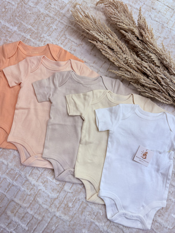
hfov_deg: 56.8
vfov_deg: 71.6
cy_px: 116
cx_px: 88
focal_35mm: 24
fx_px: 162
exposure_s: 1/120
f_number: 1.78
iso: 125
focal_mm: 6.76
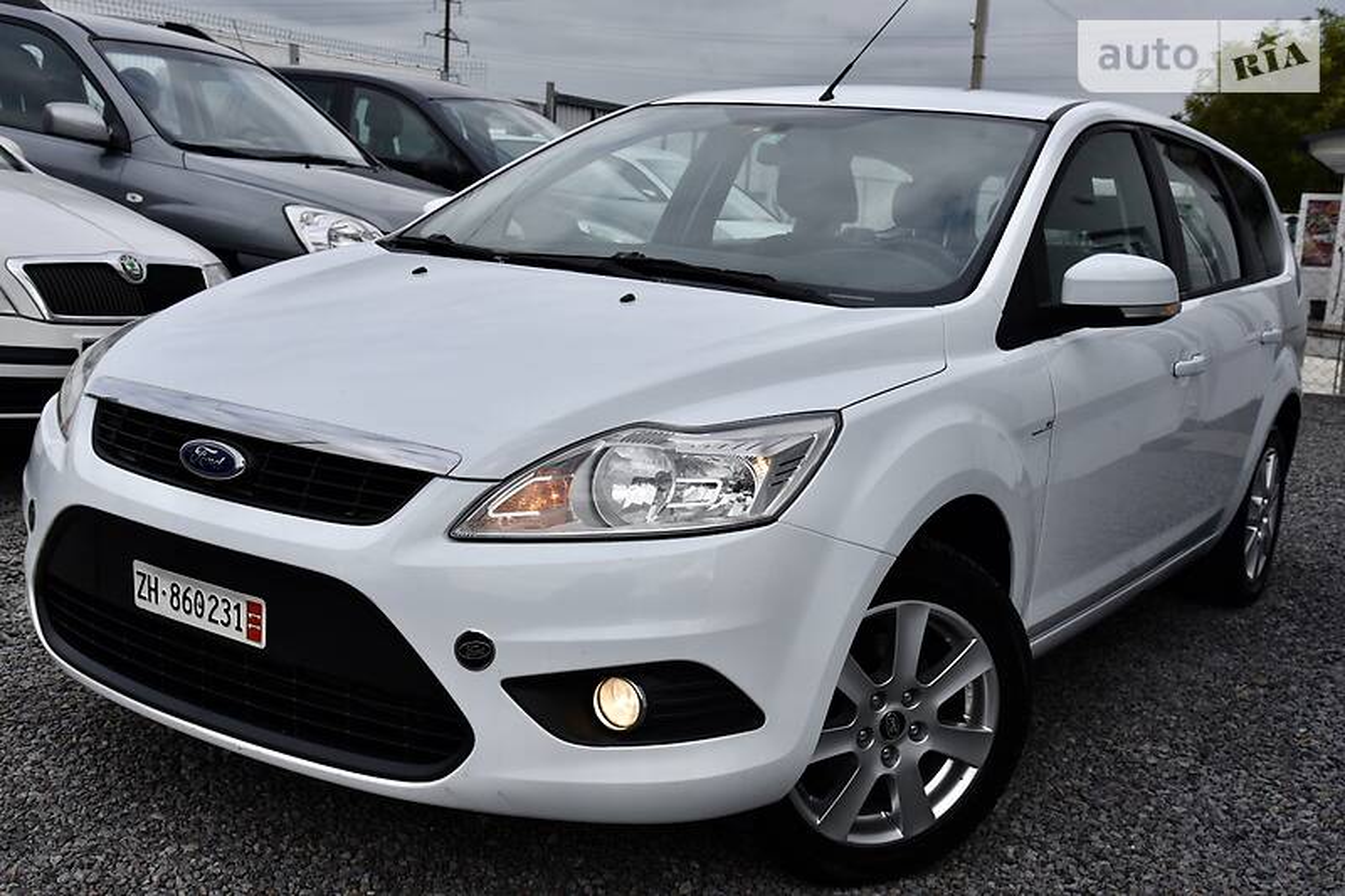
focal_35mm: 38
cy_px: 448
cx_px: 672
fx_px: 1419
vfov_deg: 35.0
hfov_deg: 50.7
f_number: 10
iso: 200
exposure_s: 1/400
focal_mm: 38
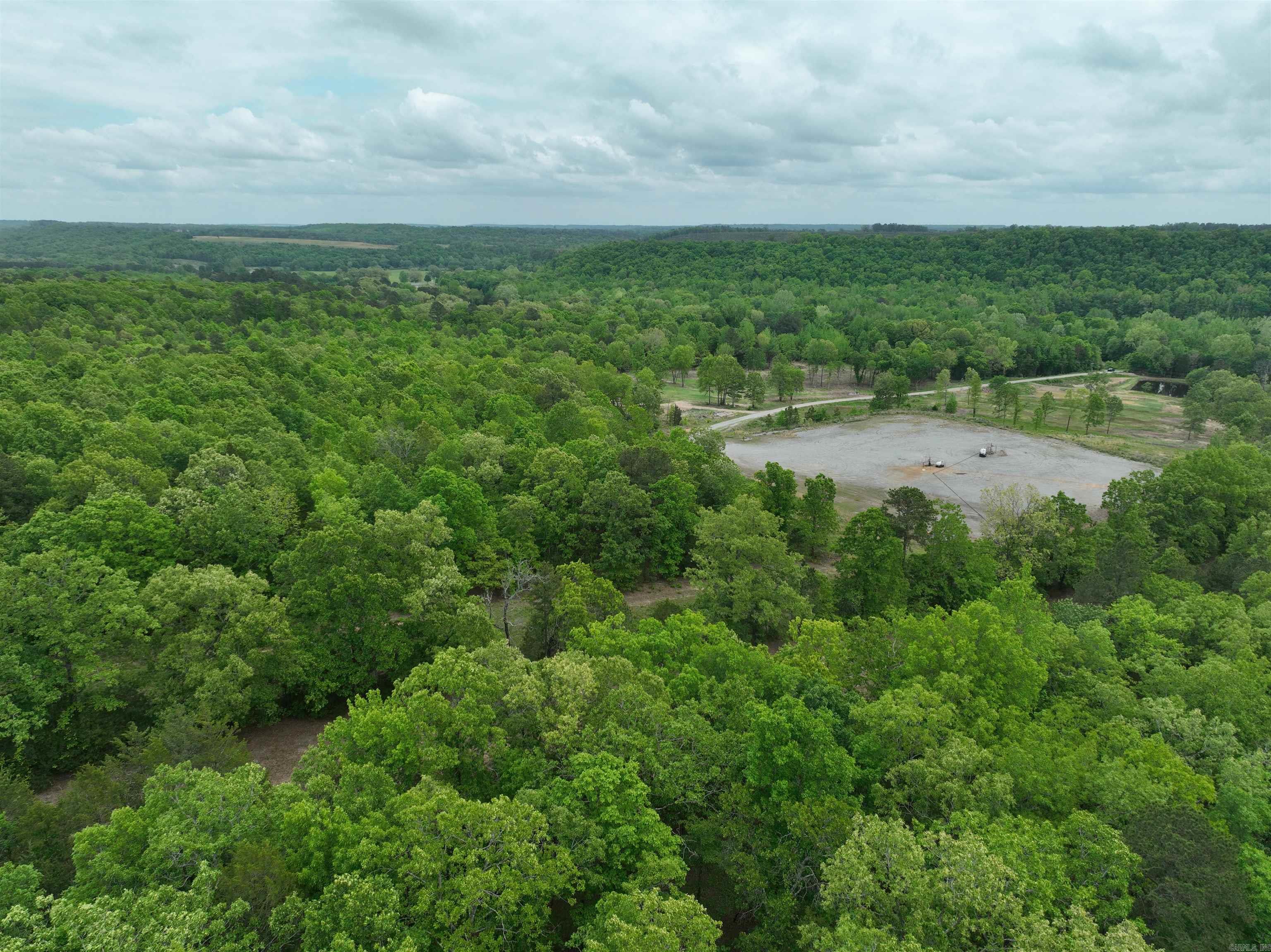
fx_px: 881
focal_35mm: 24
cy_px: 476
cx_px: 636
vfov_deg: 56.8
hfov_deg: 71.6
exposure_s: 1/1600
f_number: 2.8
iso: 120
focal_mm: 12.29
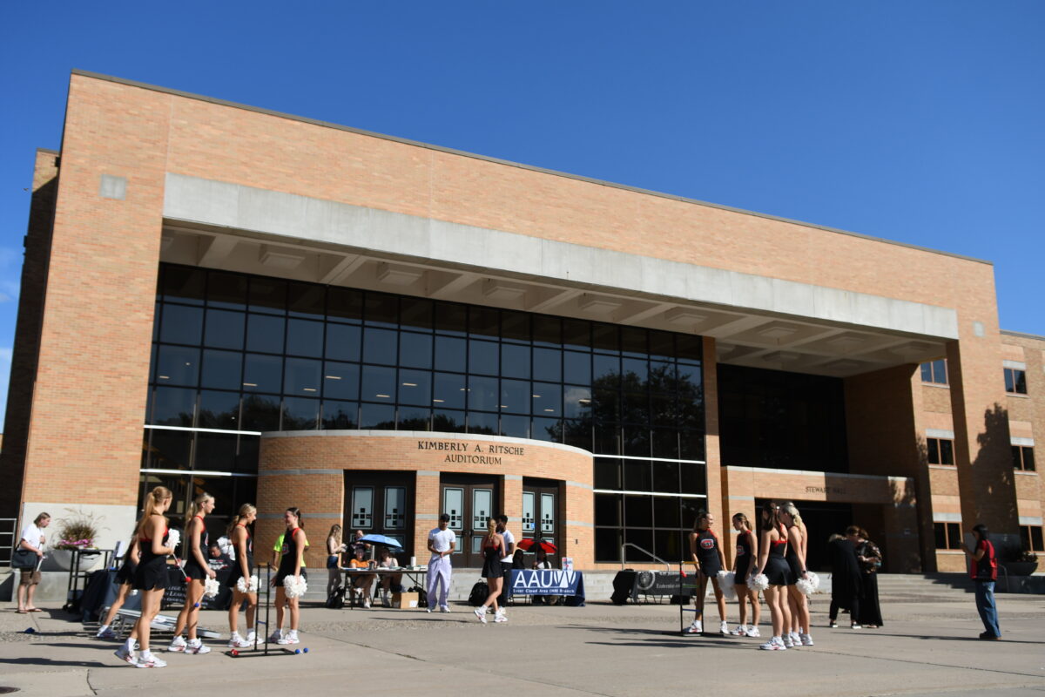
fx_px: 987
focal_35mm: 34
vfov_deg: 38.9
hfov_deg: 55.8
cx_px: 522
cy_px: 348
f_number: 4
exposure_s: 1/1600
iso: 125
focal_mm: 23
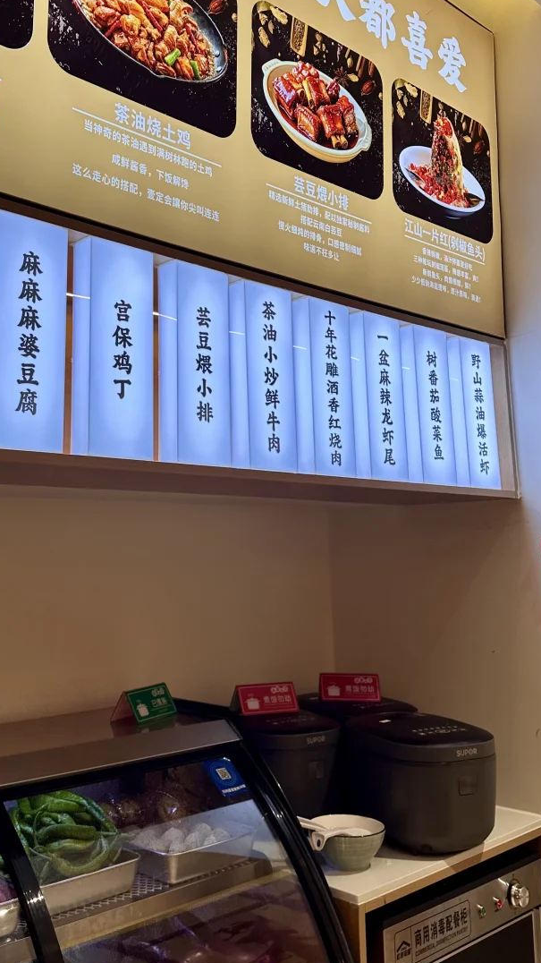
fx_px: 893
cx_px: 175
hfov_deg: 33.4
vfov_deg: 56.2
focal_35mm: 35
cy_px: 388
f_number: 1.78
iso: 64
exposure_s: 1/220
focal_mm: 6.86
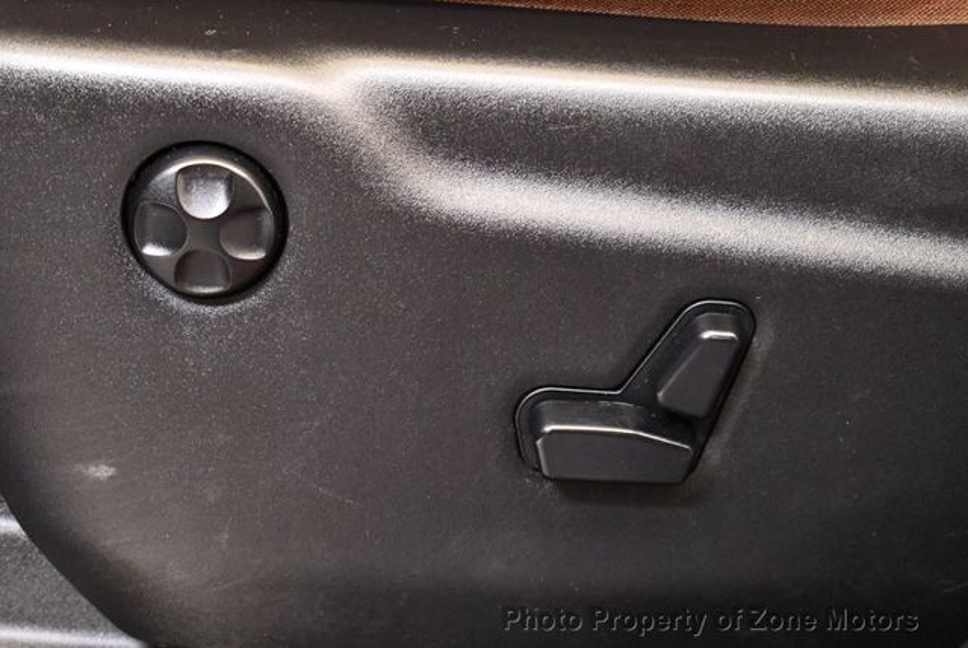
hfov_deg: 18.6
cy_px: 324
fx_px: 2960
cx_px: 484
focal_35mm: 110
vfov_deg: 12.5
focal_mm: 55
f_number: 5.6
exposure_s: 1/60
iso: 7200
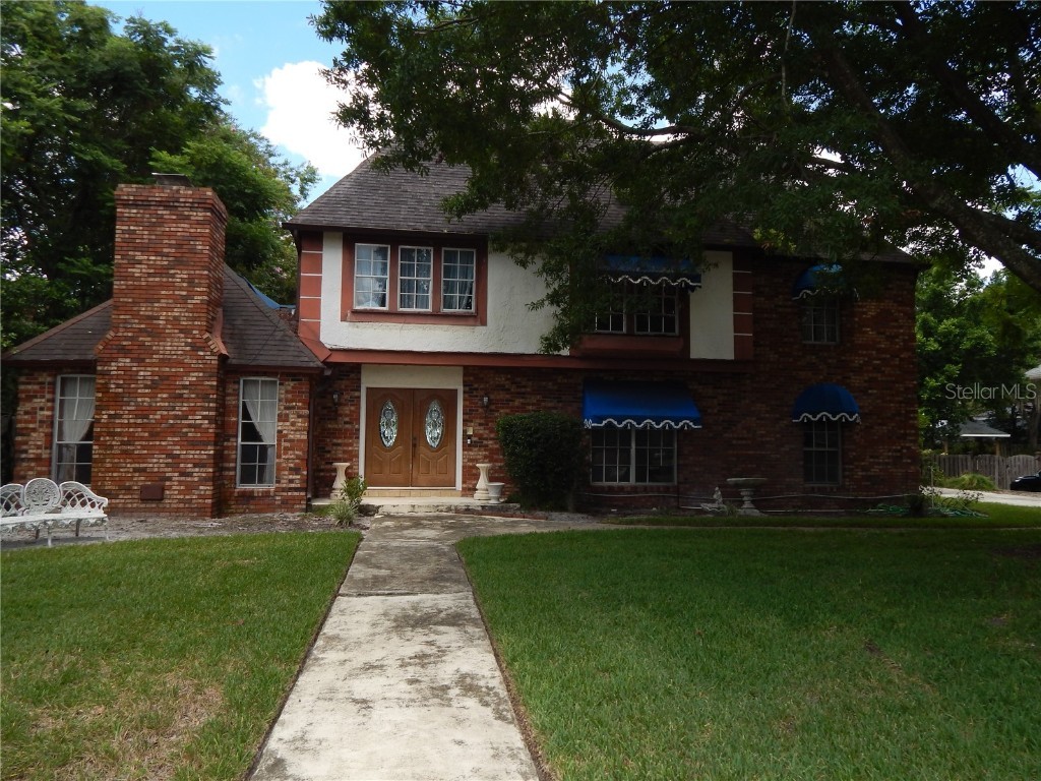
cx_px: 520
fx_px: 752
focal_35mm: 25
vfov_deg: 54.9
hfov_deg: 69.4
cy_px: 390
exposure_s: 1/800
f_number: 3.1
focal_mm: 4.5
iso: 125
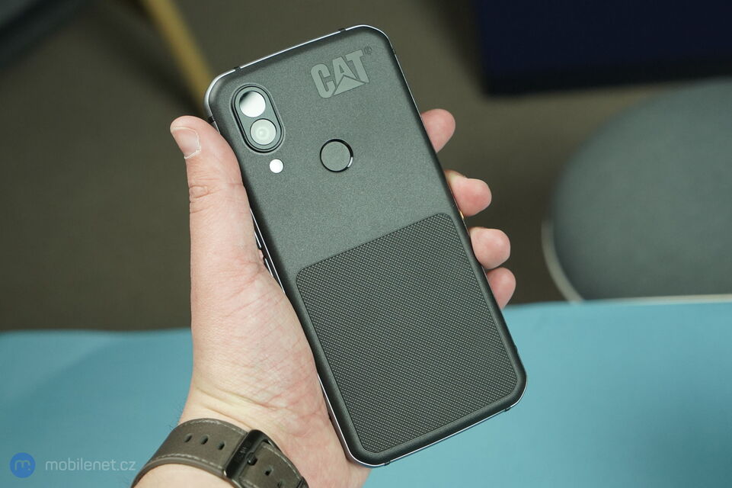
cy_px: 244
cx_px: 366
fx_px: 1220
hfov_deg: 33.4
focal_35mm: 60
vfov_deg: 22.6
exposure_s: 1/200
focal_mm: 60
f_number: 7.1
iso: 3200
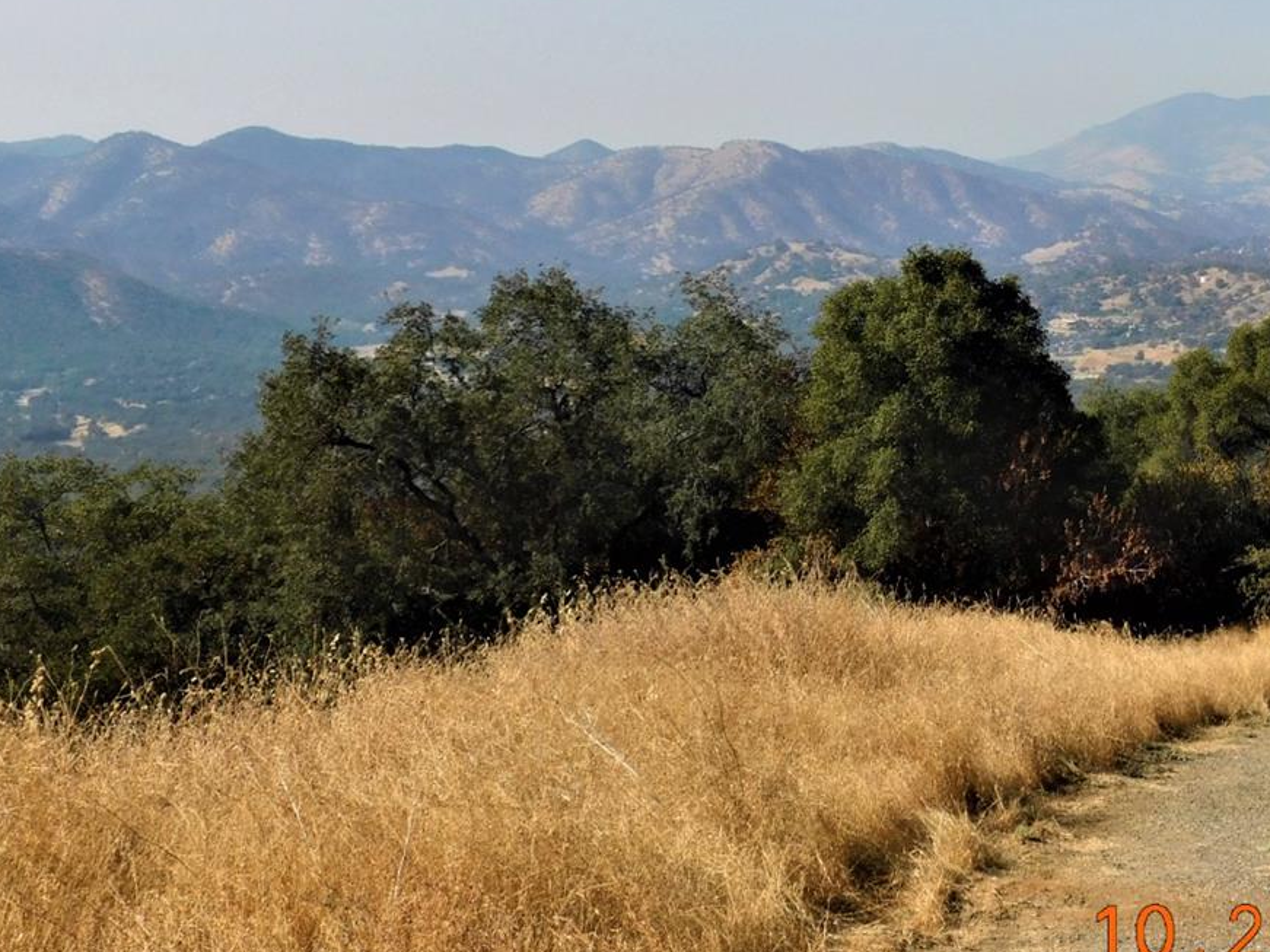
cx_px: 898
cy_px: 286
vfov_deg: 23.5
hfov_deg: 30.8
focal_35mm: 62
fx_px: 2274
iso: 125
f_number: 7
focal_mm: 6.3
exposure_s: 1/500
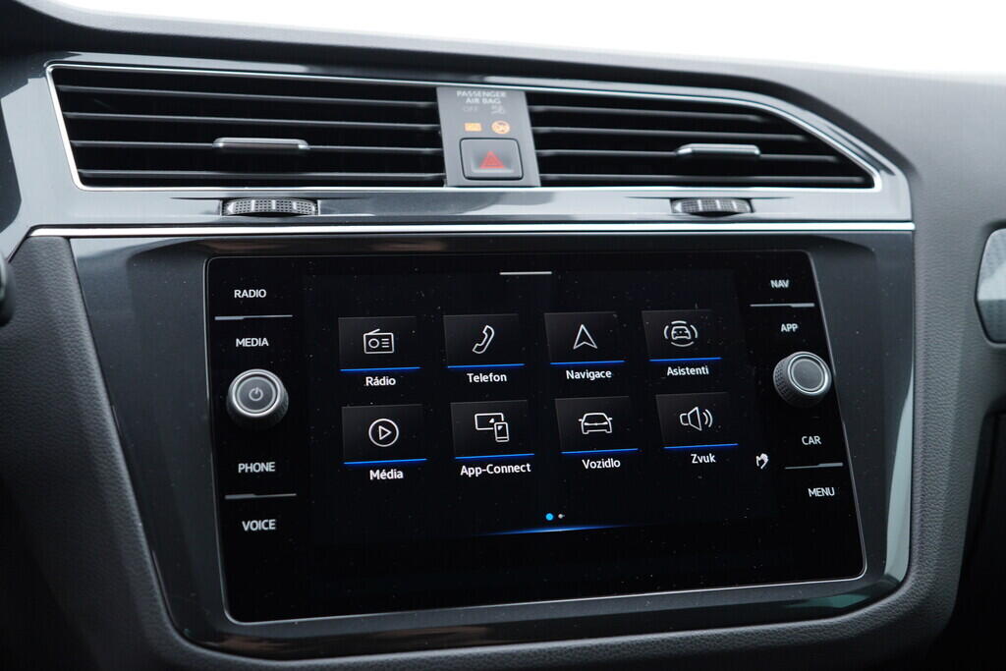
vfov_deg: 36.9
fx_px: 1006
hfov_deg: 53.1
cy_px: 336
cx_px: 503
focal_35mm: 36
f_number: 2.8
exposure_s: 1/40
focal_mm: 24
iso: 200
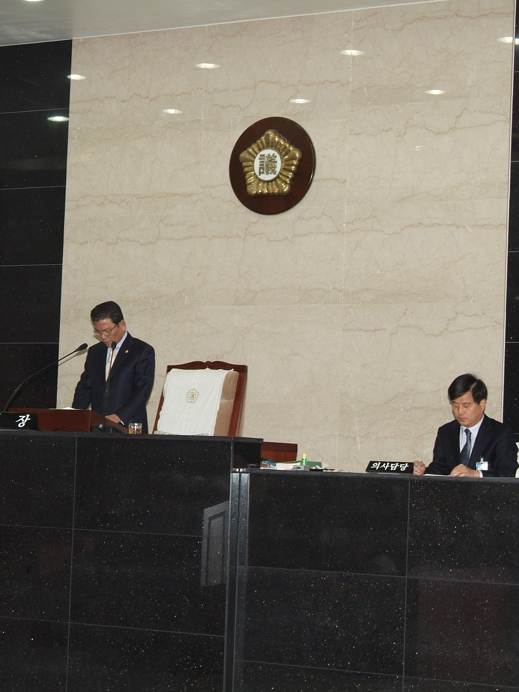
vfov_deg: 21.5
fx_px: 1819
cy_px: 346
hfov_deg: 16.2
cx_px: 214
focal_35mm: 91
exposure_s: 1/60
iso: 400
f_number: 5.6
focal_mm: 42
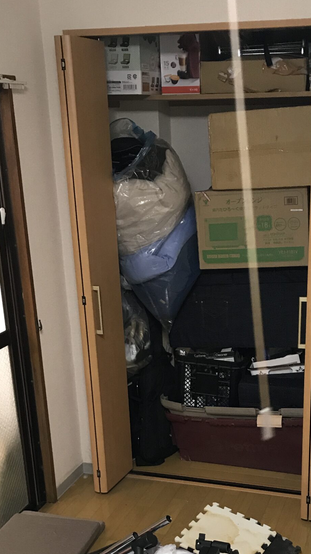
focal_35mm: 48
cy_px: 400
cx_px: 221
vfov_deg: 41.9
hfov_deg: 24.7
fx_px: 704
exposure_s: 1/17
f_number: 1.8
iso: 64
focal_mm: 3.99
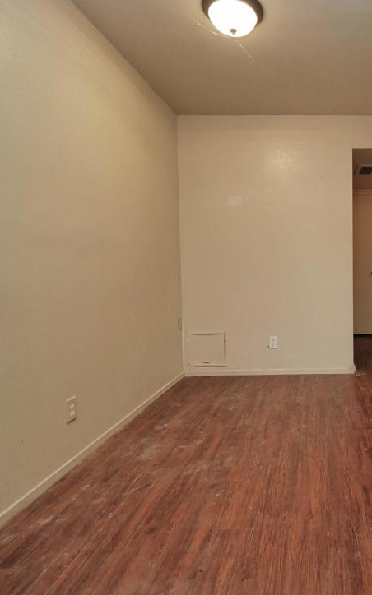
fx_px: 341
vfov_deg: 82.3
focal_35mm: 21
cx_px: 333
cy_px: 285
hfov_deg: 50.8
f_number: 4
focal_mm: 7
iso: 800
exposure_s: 1/160
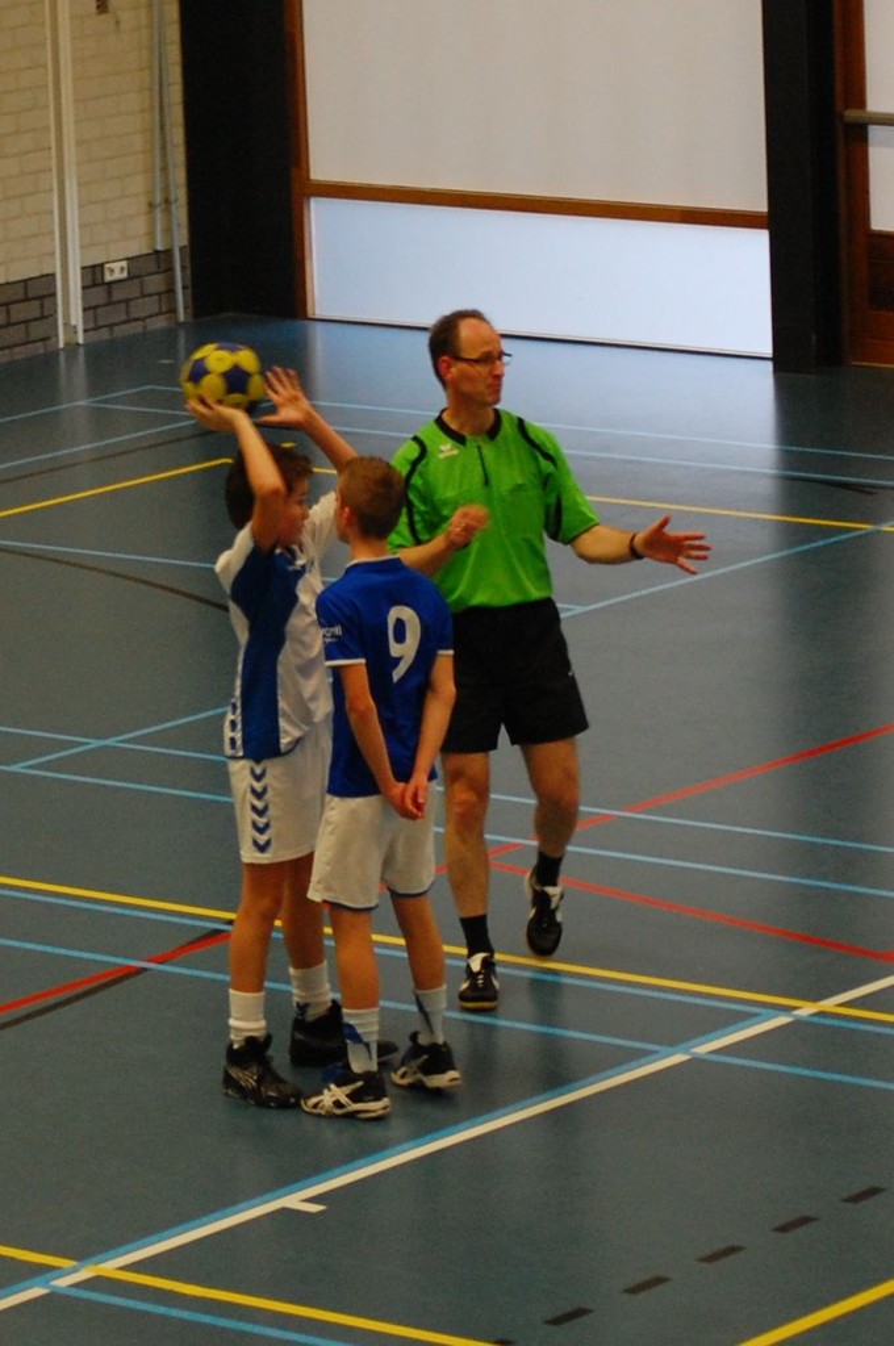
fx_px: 3081
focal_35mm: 82
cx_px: 447
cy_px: 673
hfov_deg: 16.5
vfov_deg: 24.6
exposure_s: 1/60
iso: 800
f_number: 4
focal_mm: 55
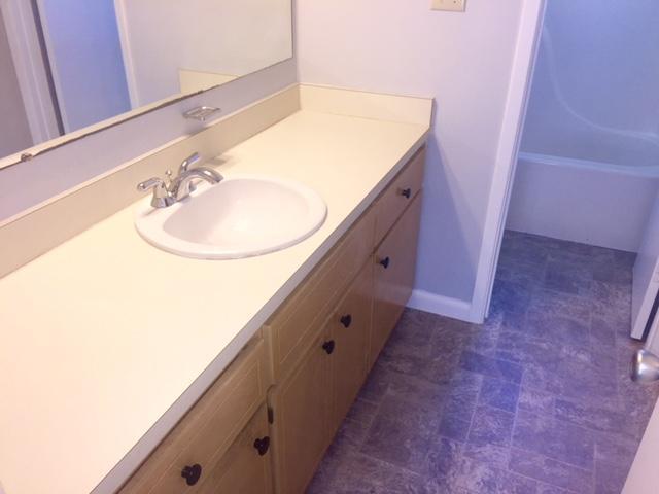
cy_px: 247
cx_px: 330
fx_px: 552
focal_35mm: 29
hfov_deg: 61.7
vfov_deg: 48.2
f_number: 2.2
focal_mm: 4.15
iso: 32
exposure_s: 1/30
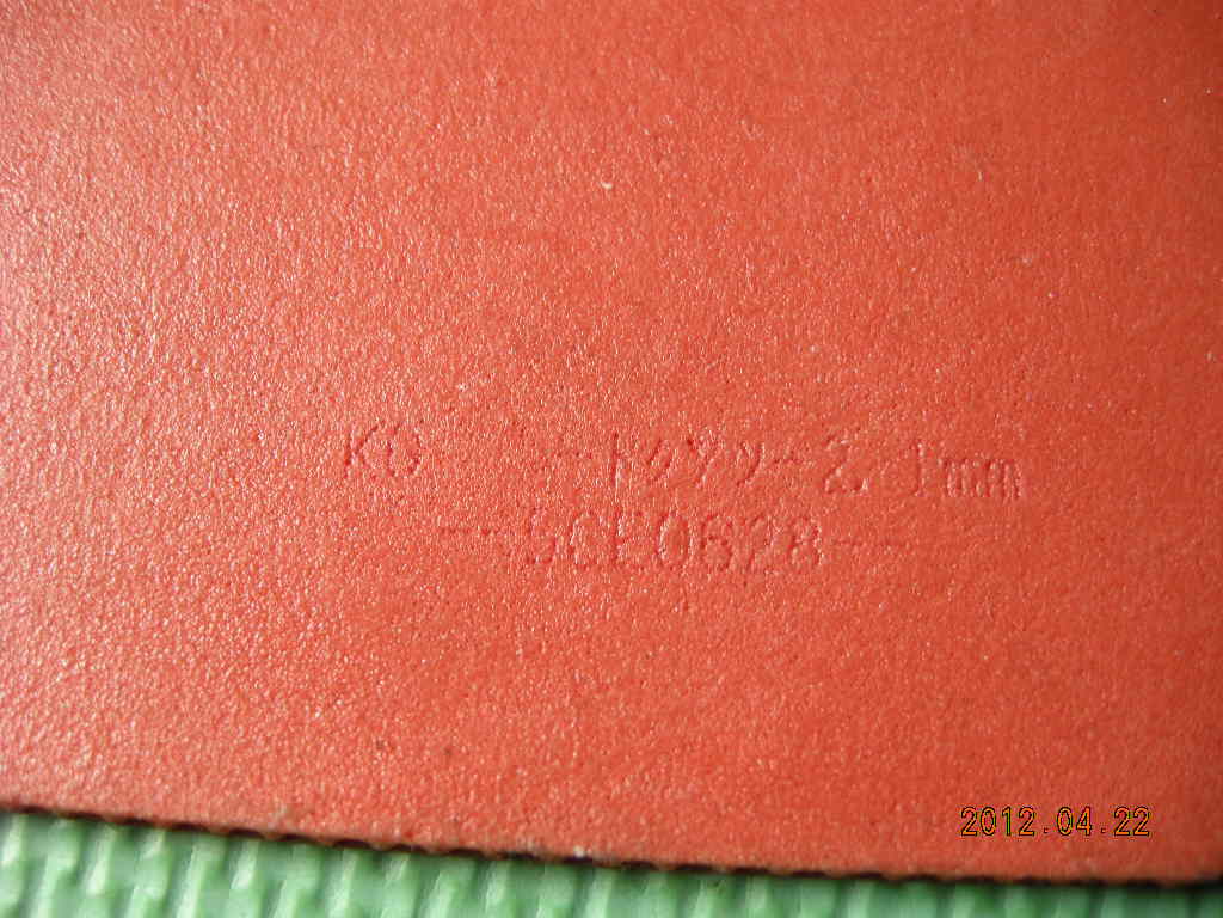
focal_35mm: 35
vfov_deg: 40.7
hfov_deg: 52.6
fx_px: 1237
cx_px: 612
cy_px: 459
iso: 81
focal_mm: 7.5
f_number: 2.7
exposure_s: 1/56.6
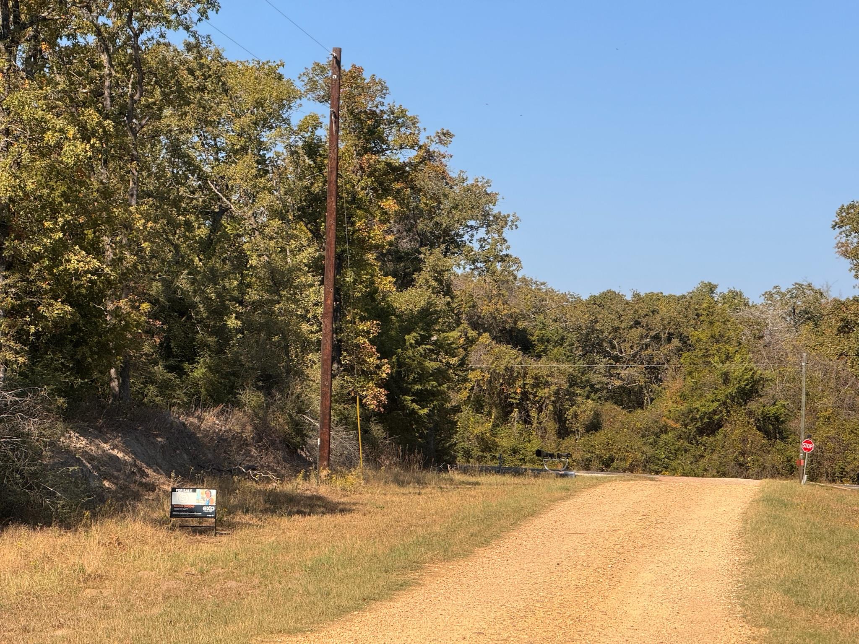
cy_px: 322
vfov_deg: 12.3
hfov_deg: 16.4
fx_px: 2978
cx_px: 430
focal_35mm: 120
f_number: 2.8
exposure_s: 1/1148
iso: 50
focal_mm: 15.66
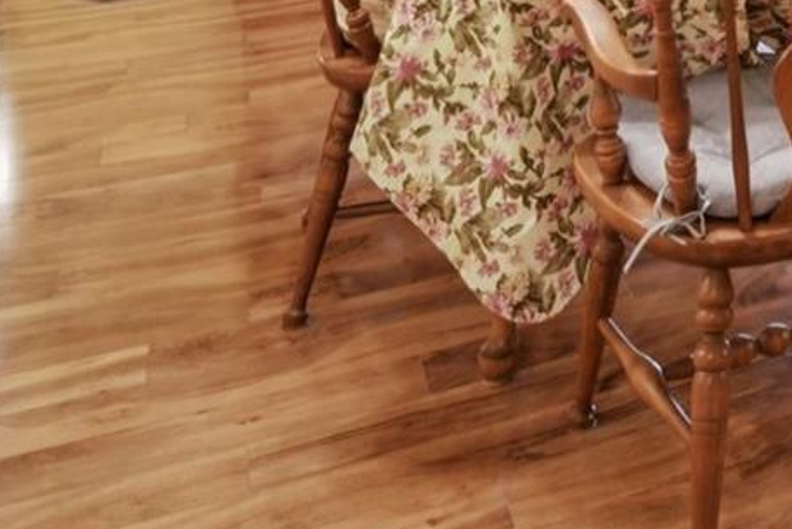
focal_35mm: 56
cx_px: 877
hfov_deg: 31.5
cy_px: -356
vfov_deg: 19.6
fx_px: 1232
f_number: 8
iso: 400
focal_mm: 16
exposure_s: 1/8
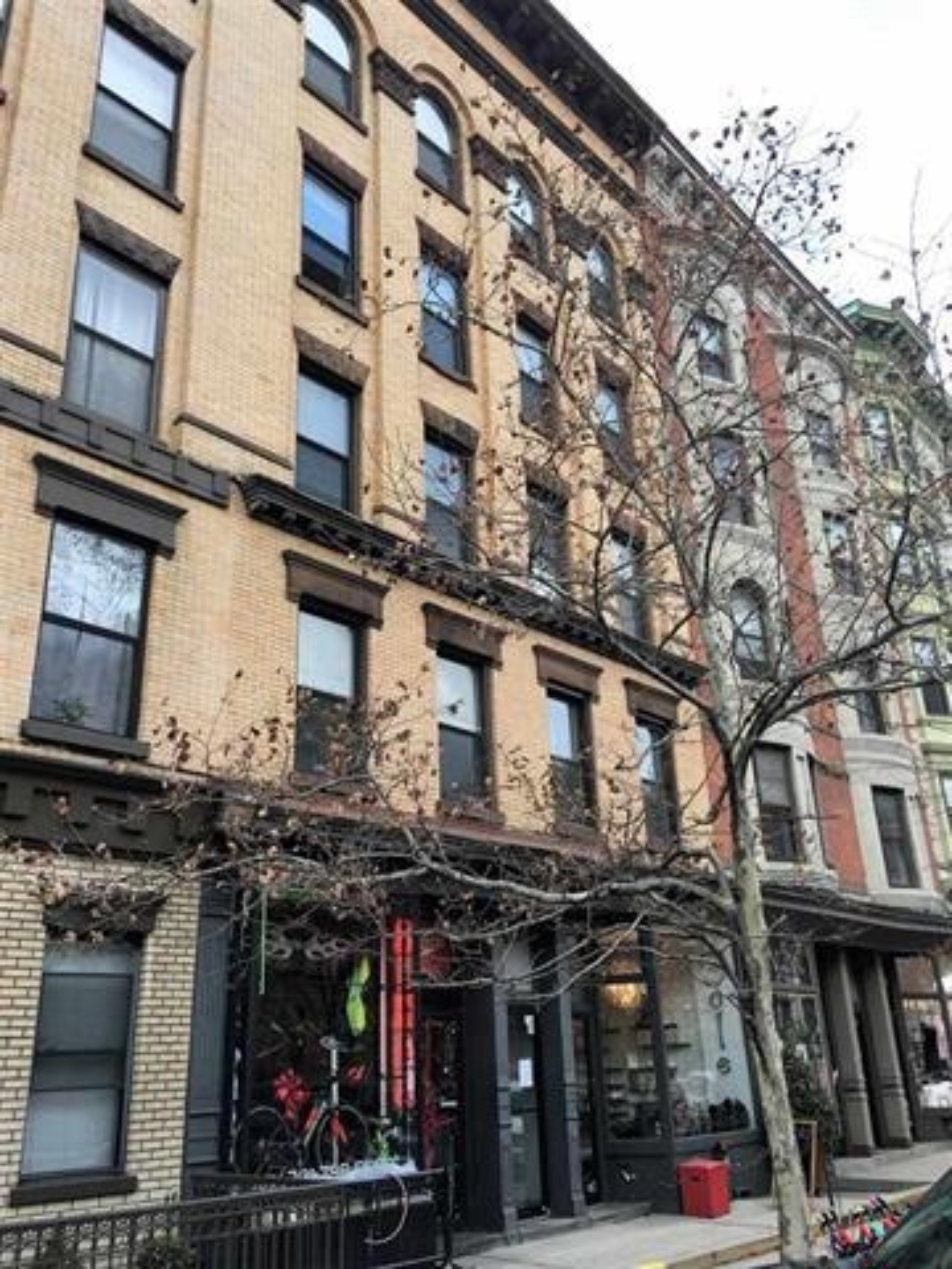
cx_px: 476
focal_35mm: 29
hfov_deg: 48.2
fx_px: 1063
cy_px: 634
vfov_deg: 61.7
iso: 25
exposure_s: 1/120
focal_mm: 4.15
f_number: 2.2
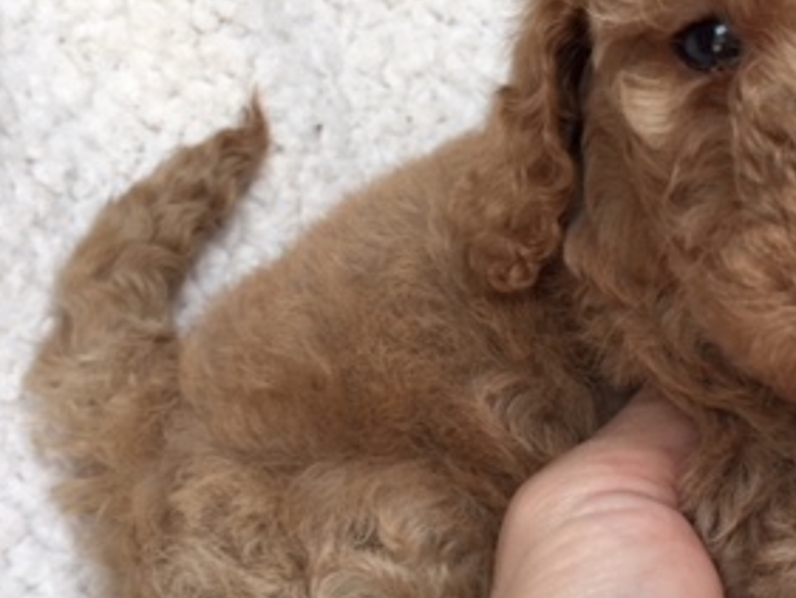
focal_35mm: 66
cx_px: 686
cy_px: 340
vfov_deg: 22.3
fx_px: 1518
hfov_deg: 28.5
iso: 32
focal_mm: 4.15
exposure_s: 1/124
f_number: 2.2
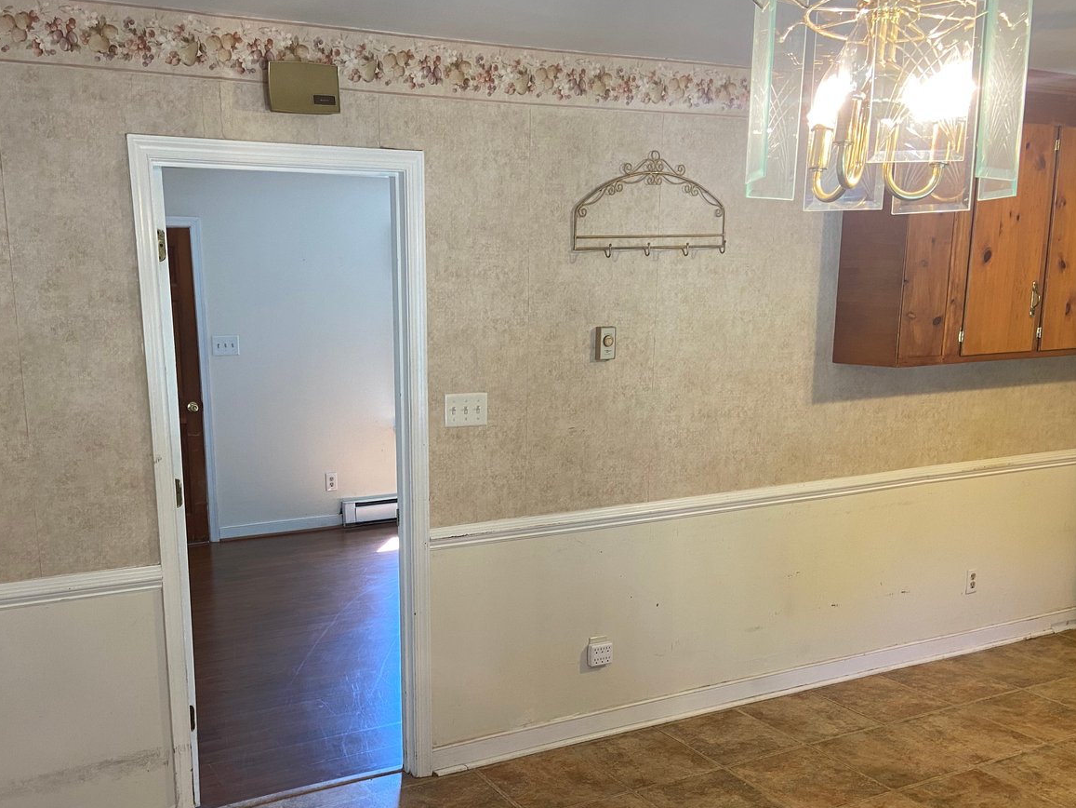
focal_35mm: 34
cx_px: 460
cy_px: 488
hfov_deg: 53.8
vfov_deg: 41.6
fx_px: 1057
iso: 100
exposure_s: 1/60
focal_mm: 4.25
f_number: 1.8
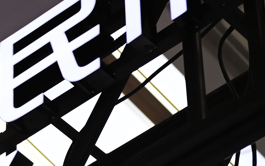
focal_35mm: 283
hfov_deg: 7.2
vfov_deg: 4.6
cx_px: -210
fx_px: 2044
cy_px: 231
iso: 180
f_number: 2.8
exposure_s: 1/800
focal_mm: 70
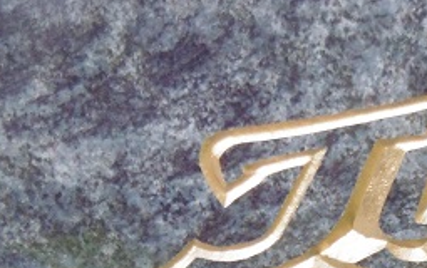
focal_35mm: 299
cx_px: 646
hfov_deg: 6.9
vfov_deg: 4.4
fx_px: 3483
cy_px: 447
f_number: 4.7
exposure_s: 1/100
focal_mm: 16.2
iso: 250
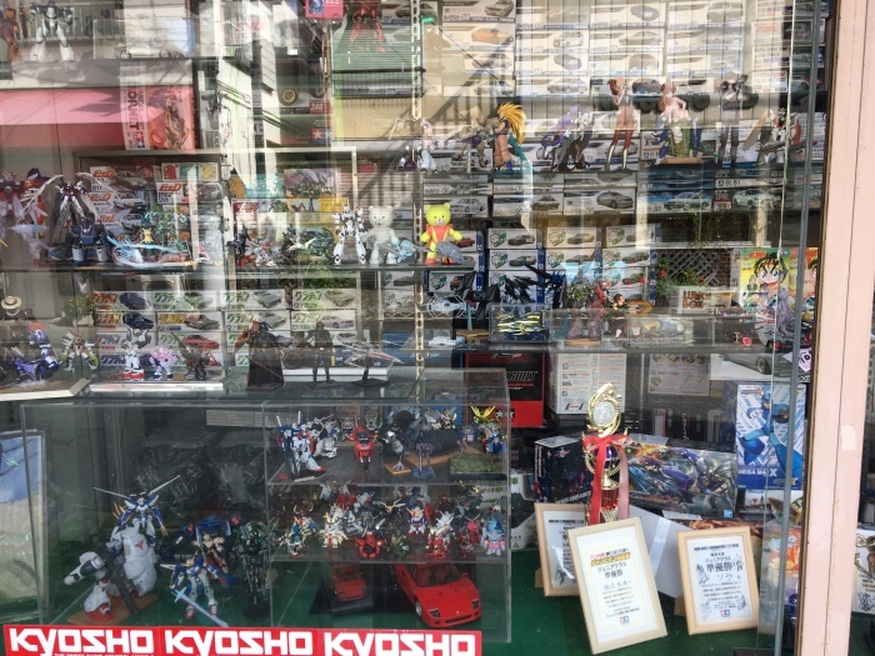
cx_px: 438
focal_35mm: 29
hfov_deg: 61.7
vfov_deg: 48.2
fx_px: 733
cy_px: 328
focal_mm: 4.15
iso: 25
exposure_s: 1/157
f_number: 2.2
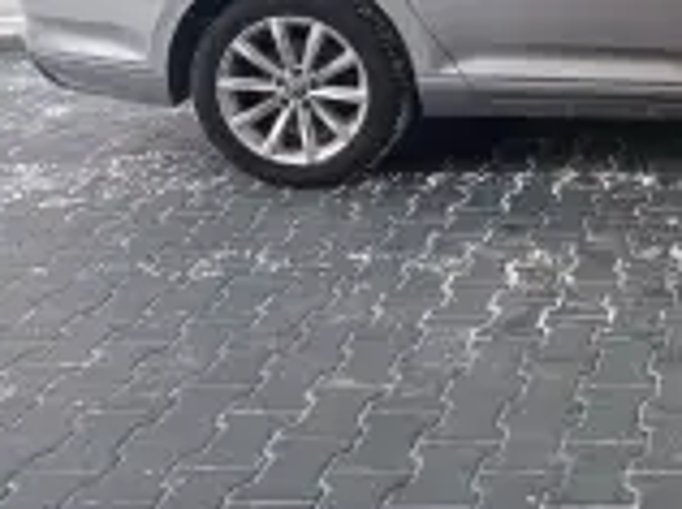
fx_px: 1121
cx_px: 734
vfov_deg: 24.2
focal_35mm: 57
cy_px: -22
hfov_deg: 30.6
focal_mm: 4.65
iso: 50
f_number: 1.8
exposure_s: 1/100
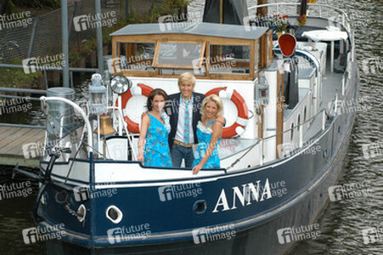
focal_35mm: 120
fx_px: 1276
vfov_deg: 11.4
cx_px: 192
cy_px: 128
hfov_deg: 17.1
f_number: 8
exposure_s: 1/160
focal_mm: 80
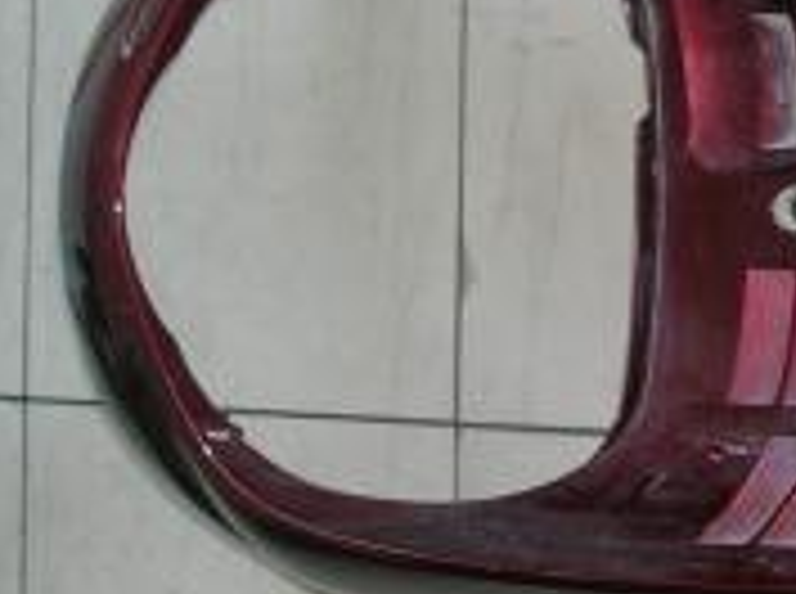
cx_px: 774
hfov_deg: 17.0
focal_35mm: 114
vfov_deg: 12.9
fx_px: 2616
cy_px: 209
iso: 50
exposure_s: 1/60.1
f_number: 3.1
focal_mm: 7.5
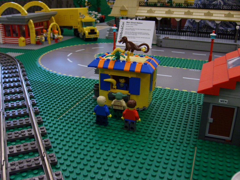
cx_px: 120
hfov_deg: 52.6
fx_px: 243
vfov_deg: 40.7
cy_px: 90
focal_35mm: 35
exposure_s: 1/30
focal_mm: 5.8
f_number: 2.8
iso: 100
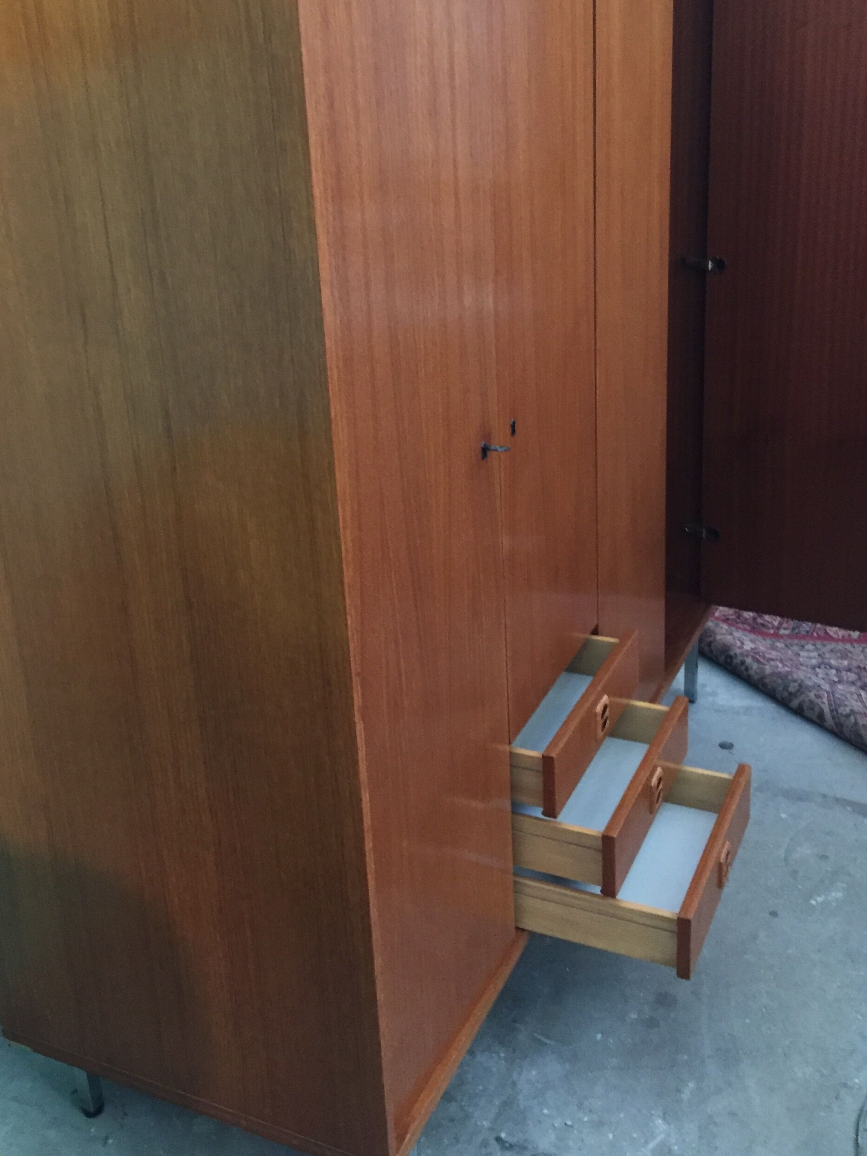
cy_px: 493
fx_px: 1269
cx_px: 327
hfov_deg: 37.5
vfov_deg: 48.8
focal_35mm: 38
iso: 250
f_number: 2.2
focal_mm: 4.15
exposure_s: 1/17
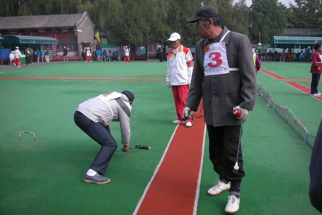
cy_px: 96
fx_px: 331
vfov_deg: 35.9
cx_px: 163
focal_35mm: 37
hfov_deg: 51.9
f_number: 7.9
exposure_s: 1/125
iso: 55
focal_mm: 5.8
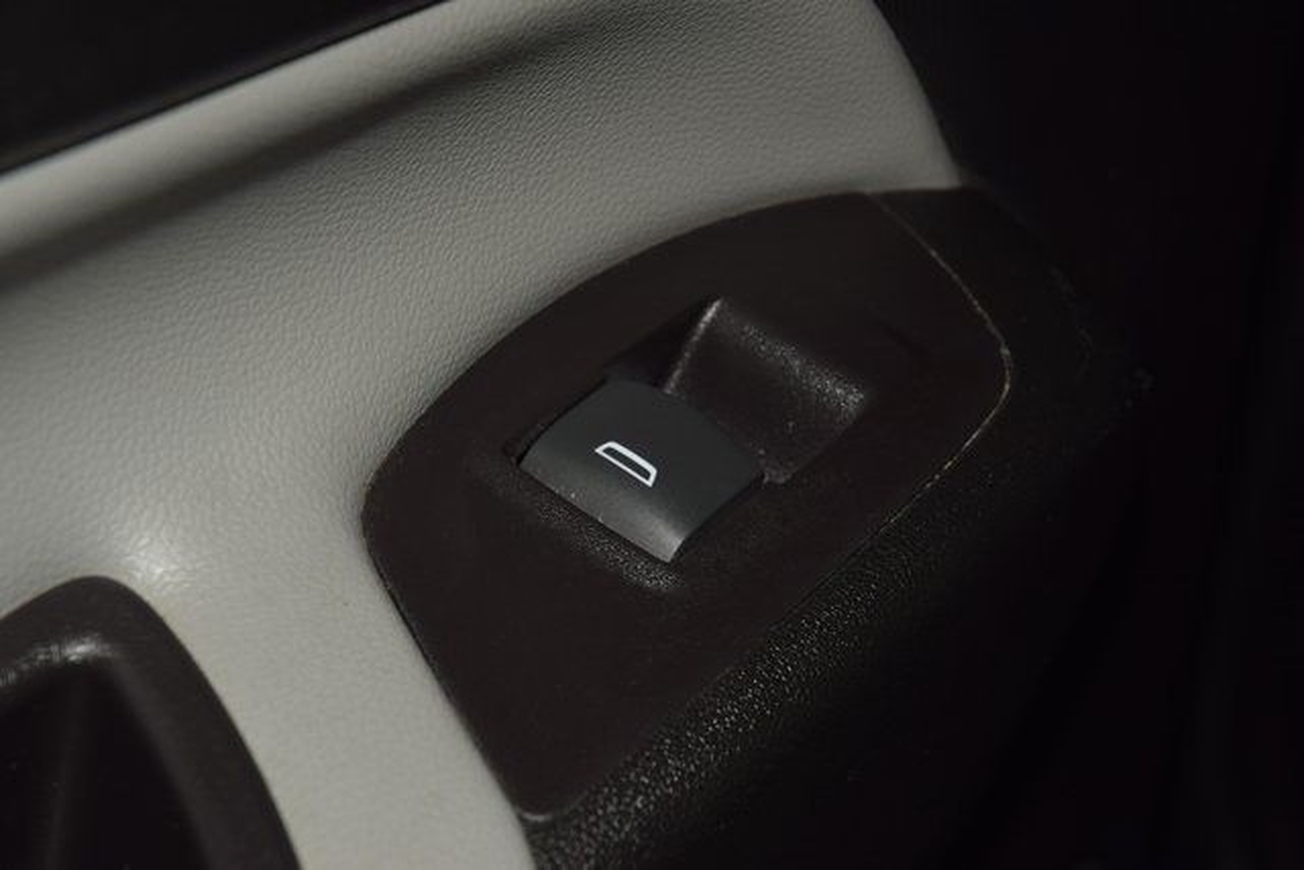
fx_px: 3804
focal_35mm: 105
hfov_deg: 19.5
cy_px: 435
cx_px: 652
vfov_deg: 13.0
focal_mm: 70
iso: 100
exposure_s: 1/125
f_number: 8
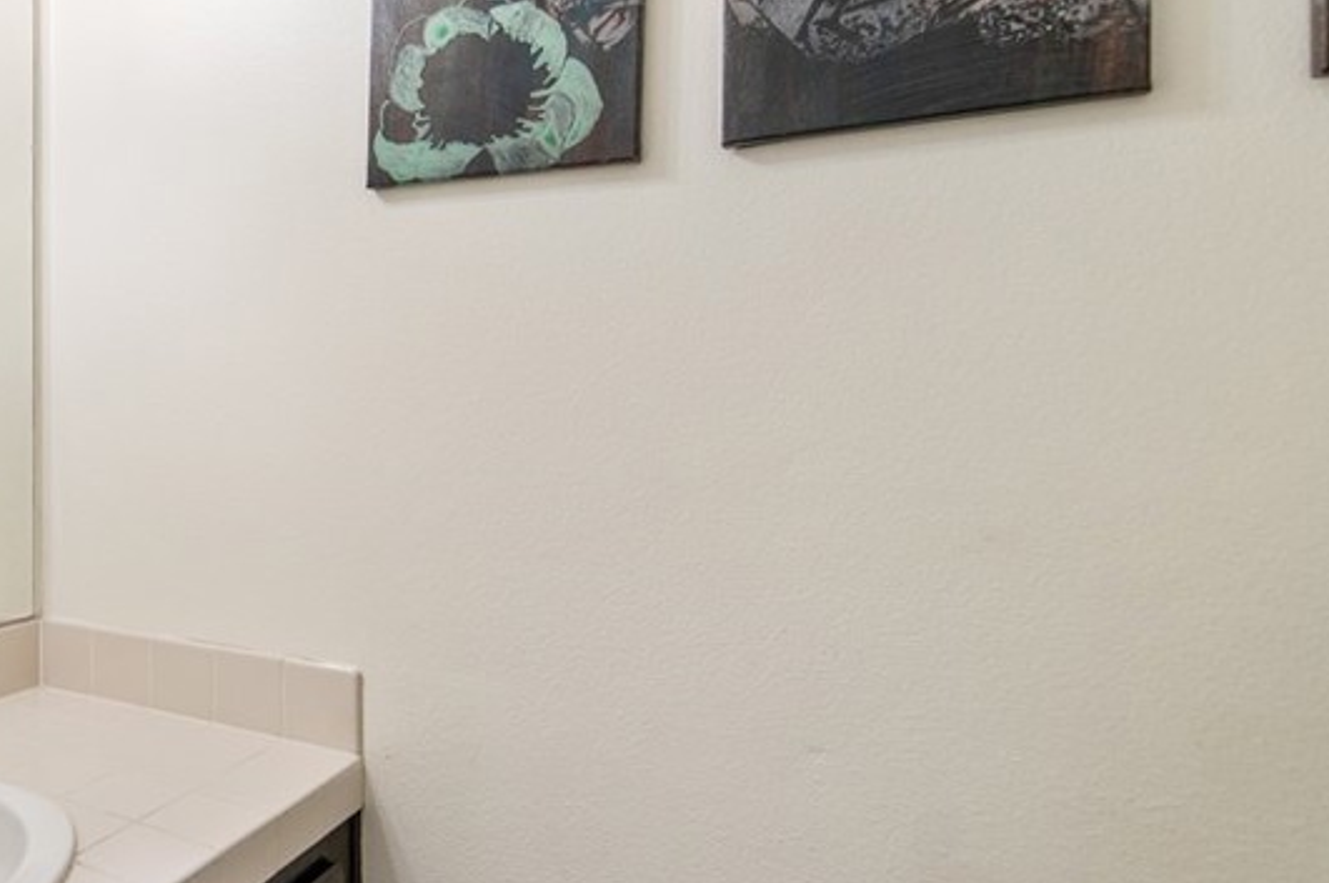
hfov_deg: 58.2
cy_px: 396
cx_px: 145
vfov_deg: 47.8
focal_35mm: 27
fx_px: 996
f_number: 2.8
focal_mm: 14
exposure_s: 1/125
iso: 400
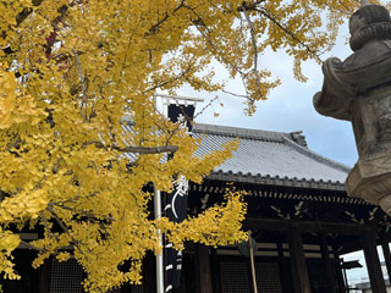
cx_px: 160
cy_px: 148
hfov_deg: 47.6
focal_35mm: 39
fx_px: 441
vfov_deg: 36.8
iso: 40
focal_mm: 5.1
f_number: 1.6
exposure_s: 1/154
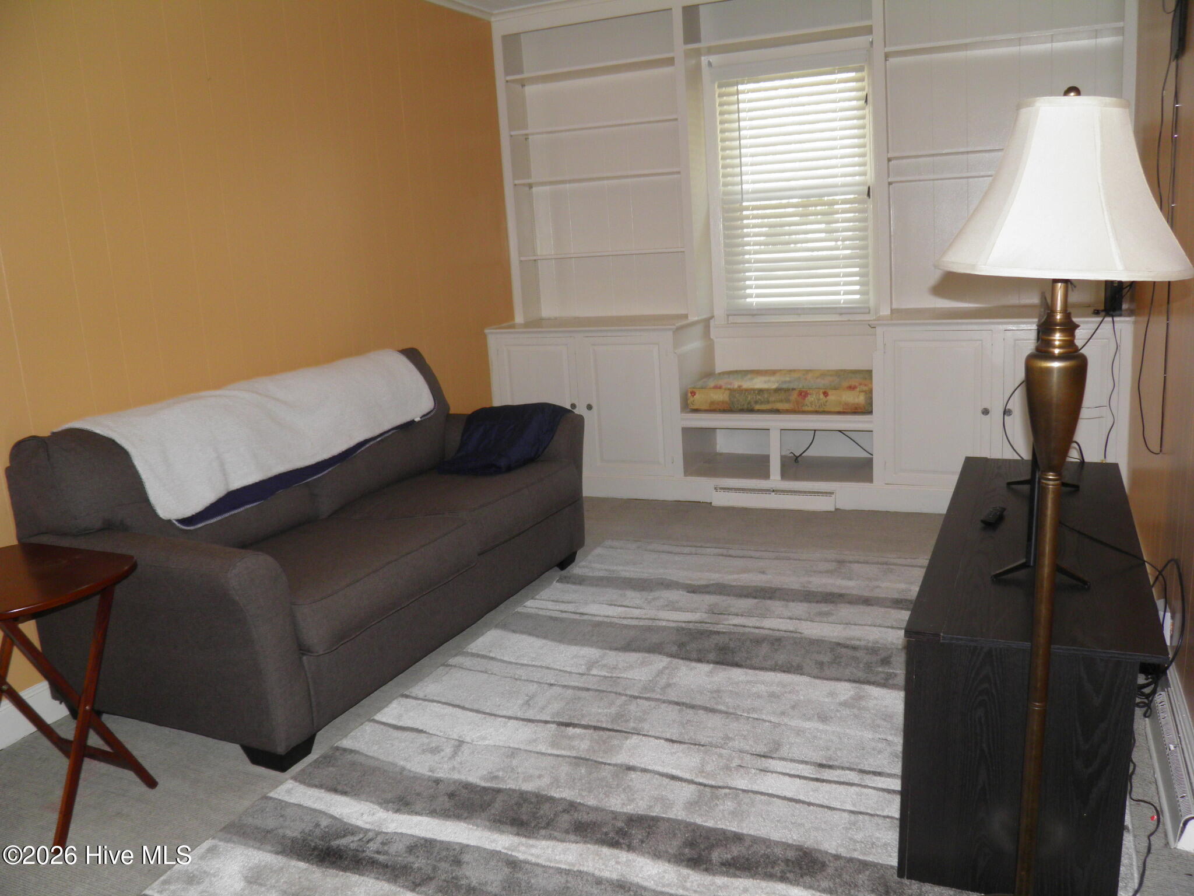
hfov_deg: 63.4
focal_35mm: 28
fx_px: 966
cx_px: 597
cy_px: 448
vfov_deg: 49.7
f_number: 2.8
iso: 100
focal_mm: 4.9
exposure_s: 1/30
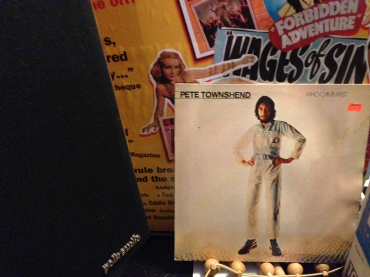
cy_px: 138
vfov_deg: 42.9
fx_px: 353
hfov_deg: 55.4
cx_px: 185
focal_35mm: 33
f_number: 2.4
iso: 800
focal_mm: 4.13
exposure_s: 1/15
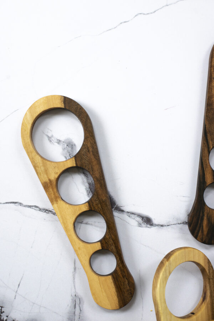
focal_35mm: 50
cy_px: 160
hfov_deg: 27.0
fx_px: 445
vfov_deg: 39.6
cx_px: 107
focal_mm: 50
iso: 250
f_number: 4.5
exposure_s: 1/125
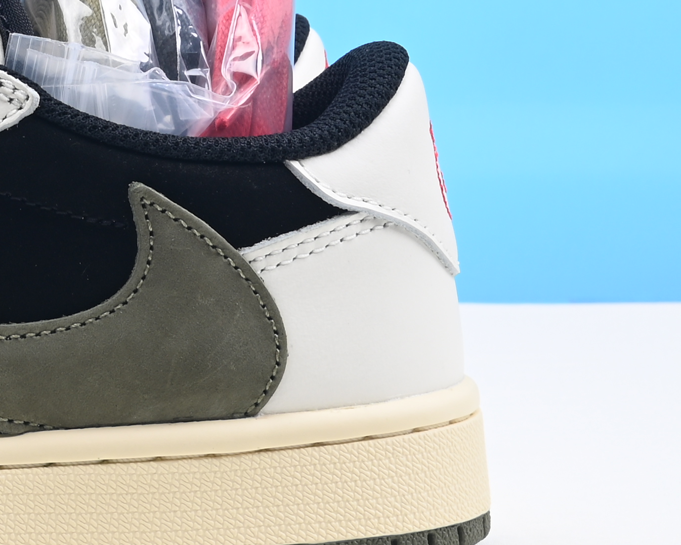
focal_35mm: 168
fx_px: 3387
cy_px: -254
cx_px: -320
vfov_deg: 9.0
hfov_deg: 11.1
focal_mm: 41
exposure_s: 1/2
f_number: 16
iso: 100
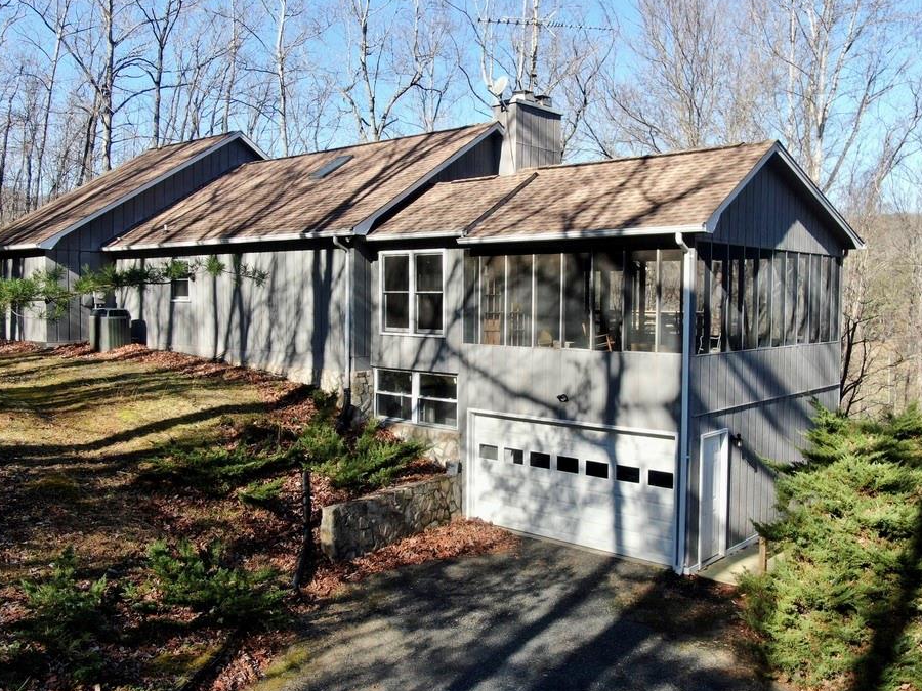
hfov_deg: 55.3
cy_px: 336
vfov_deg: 42.9
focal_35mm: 33
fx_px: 879
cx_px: 484
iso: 110
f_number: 3
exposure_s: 1/500
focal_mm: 5
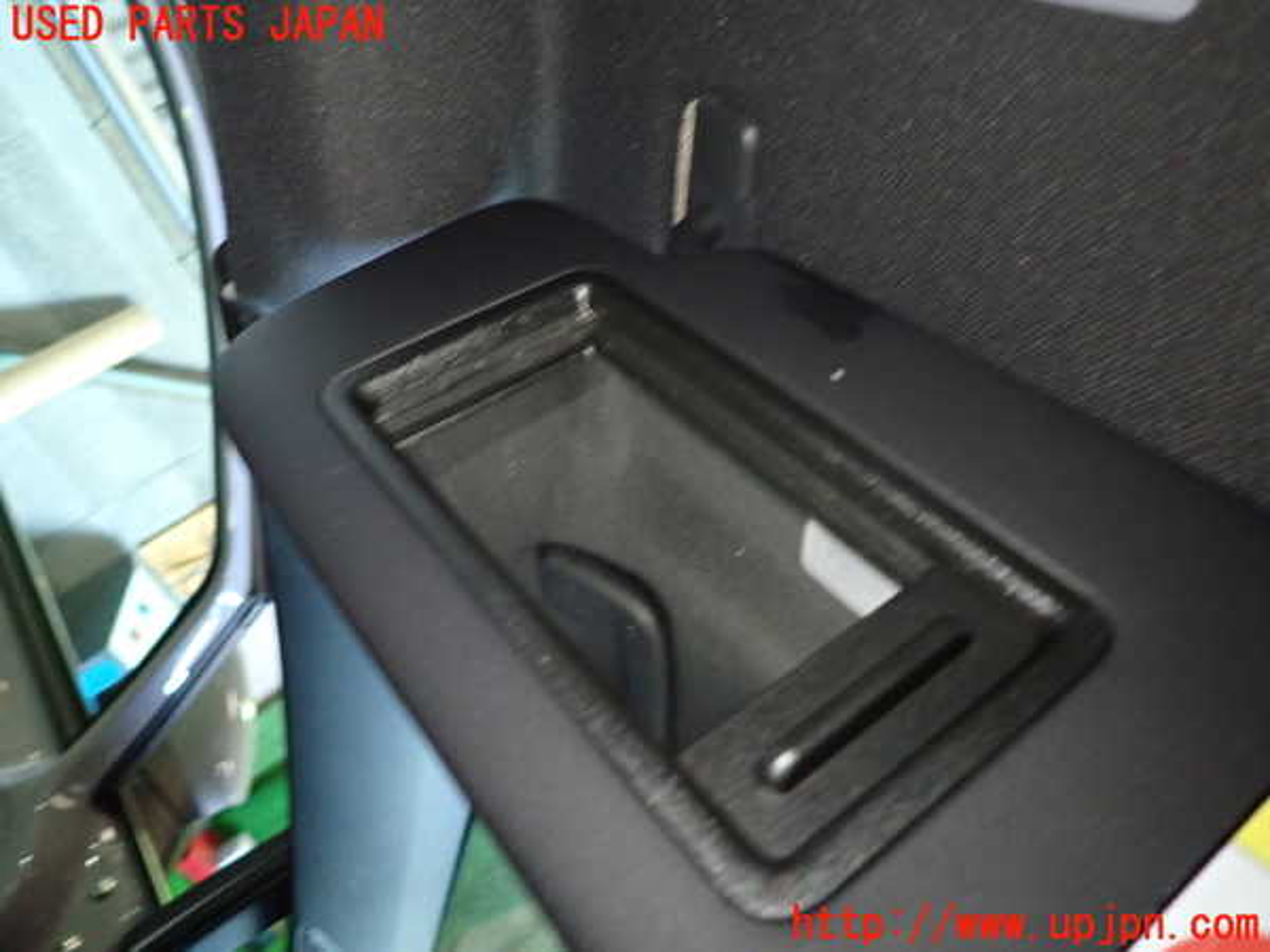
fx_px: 917
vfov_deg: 54.9
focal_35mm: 25
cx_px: 635
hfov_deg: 69.4
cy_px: 476
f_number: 2
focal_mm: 4.5
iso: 640
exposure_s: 1/30
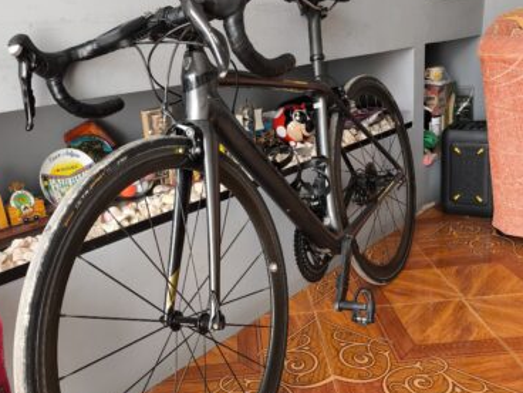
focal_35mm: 25
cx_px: 242
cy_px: 195
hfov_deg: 69.3
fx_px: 378
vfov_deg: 54.9
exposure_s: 1/120
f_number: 1.6
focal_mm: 6.57
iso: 400
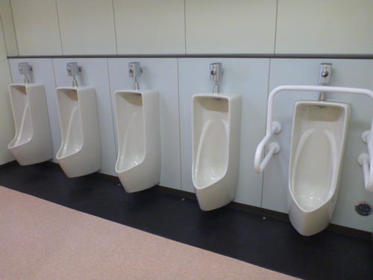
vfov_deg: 49.7
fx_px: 302
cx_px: 186
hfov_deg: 63.4
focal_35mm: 28
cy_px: 140
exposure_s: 1/50
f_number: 3.3
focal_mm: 4.9
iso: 400
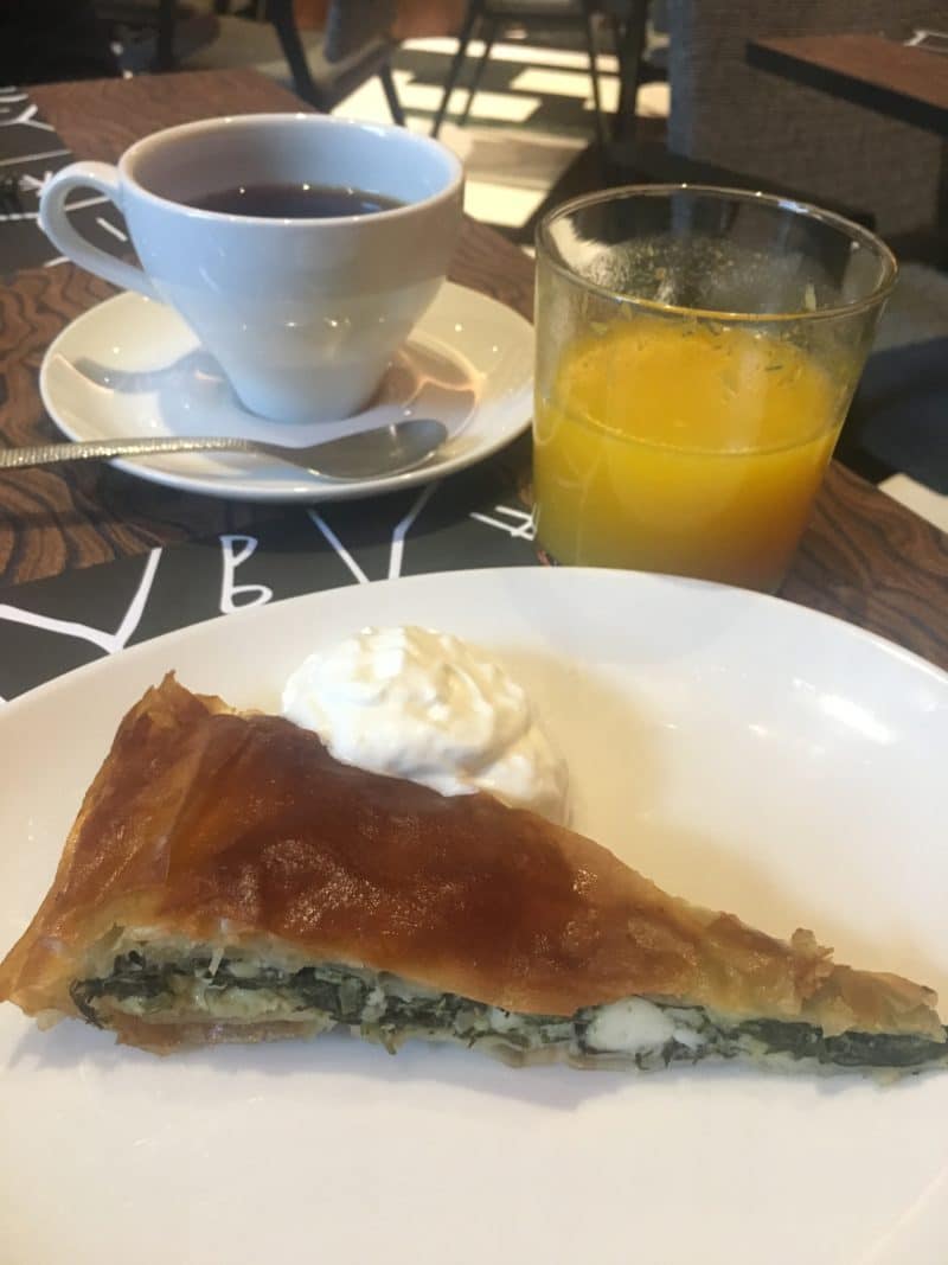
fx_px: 1059
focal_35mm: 29
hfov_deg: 48.2
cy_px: 632
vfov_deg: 61.7
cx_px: 474
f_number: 2.2
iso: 200
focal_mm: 4.15
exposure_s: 1/25
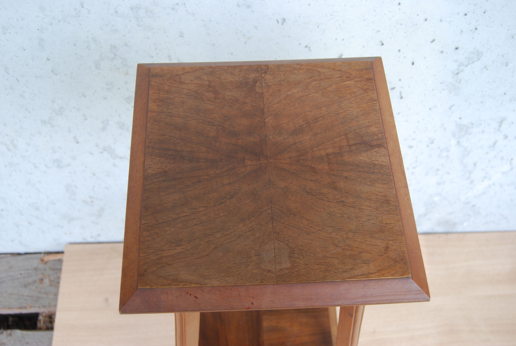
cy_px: 173
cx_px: 258
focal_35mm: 39
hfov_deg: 49.5
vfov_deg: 34.3
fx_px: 560
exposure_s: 1/125
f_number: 5.6
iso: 200
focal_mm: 26
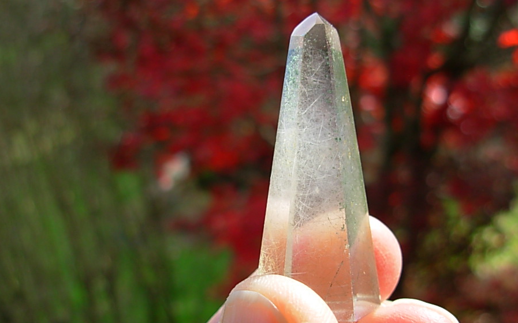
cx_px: 295
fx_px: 649
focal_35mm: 46
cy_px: 171
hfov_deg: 43.4
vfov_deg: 28.0
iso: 50
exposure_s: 1/279
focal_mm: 6.3
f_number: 2.9
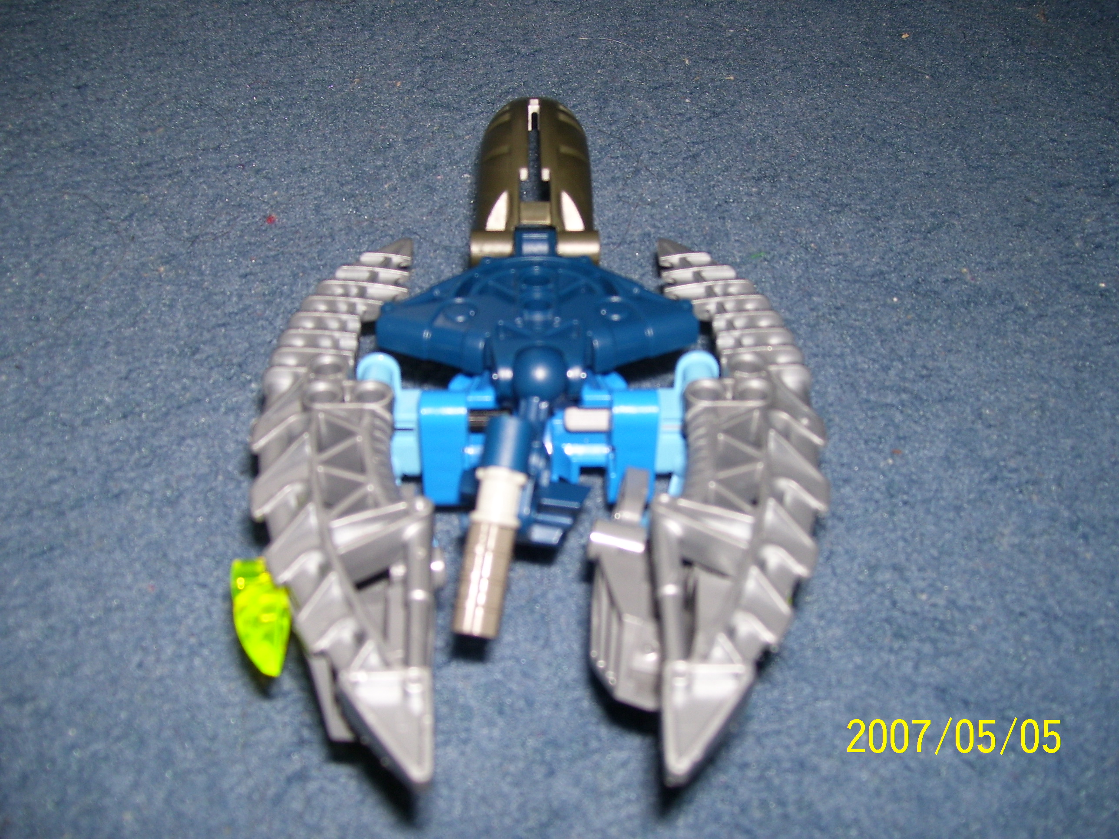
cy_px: 420
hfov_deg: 50.1
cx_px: 560
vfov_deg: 38.7
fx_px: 1196
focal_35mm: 37
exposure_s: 1/60
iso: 80
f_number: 2.7
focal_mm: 6
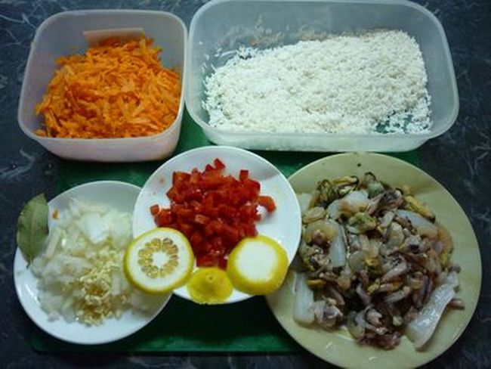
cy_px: 184
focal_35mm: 33
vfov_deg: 43.0
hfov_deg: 55.3
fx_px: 468
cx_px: 246
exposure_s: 1/30
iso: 320
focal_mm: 5.5
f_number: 2.8
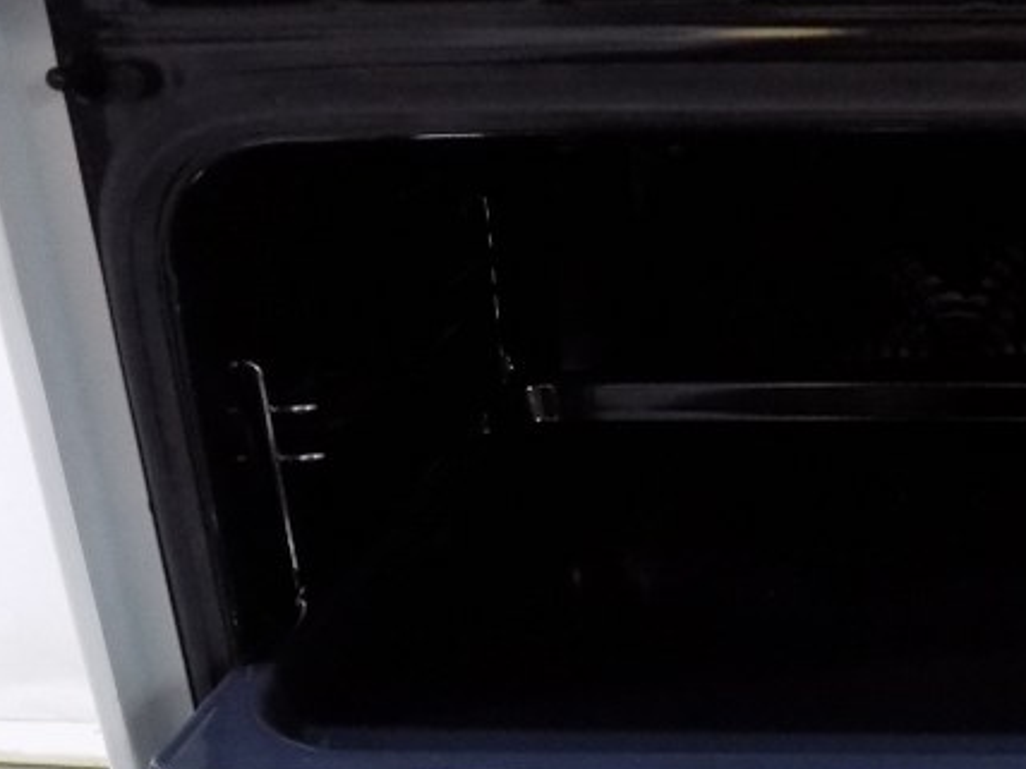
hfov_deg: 33.6
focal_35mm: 55
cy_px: 683
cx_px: 870
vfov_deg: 25.8
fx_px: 1630
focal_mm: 4
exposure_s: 1/20
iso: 400
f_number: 3.1
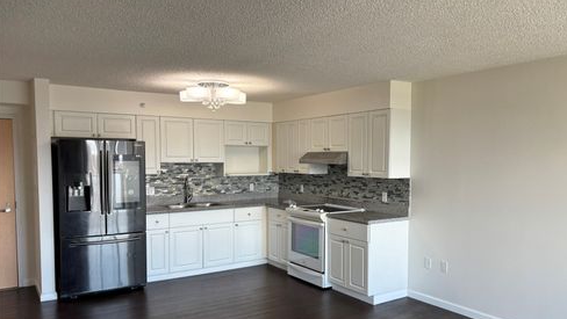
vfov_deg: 40.1
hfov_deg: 66.0
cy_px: 188
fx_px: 436
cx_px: 287
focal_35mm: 29
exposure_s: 1/120
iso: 80
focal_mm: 5.96
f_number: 1.6
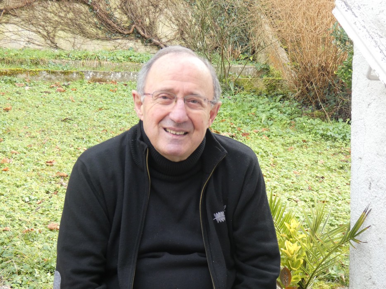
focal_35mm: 66
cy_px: 144
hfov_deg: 29.4
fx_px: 736
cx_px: 193
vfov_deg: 22.3
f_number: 4.2
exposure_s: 1/80
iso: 250
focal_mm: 11.9
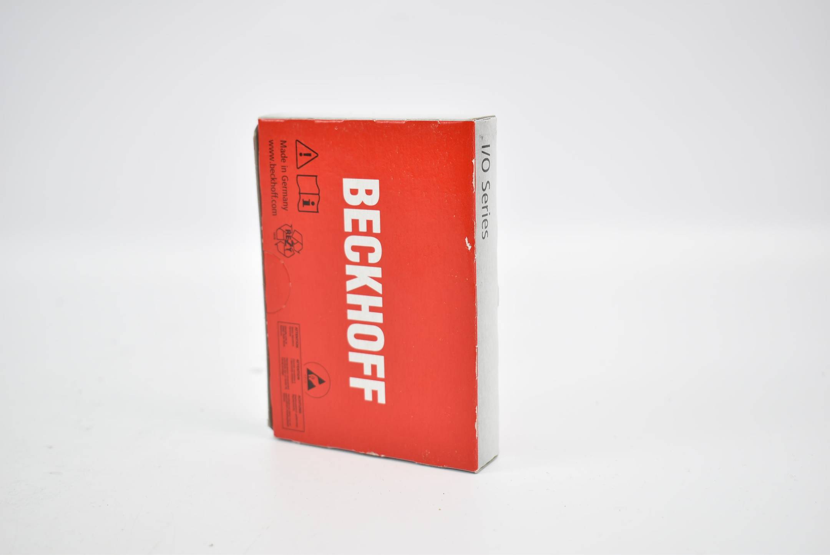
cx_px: 415
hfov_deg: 41.1
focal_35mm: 48
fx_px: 1108
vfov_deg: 28.1
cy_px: 278
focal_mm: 32
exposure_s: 1/40
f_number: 4.5
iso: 100
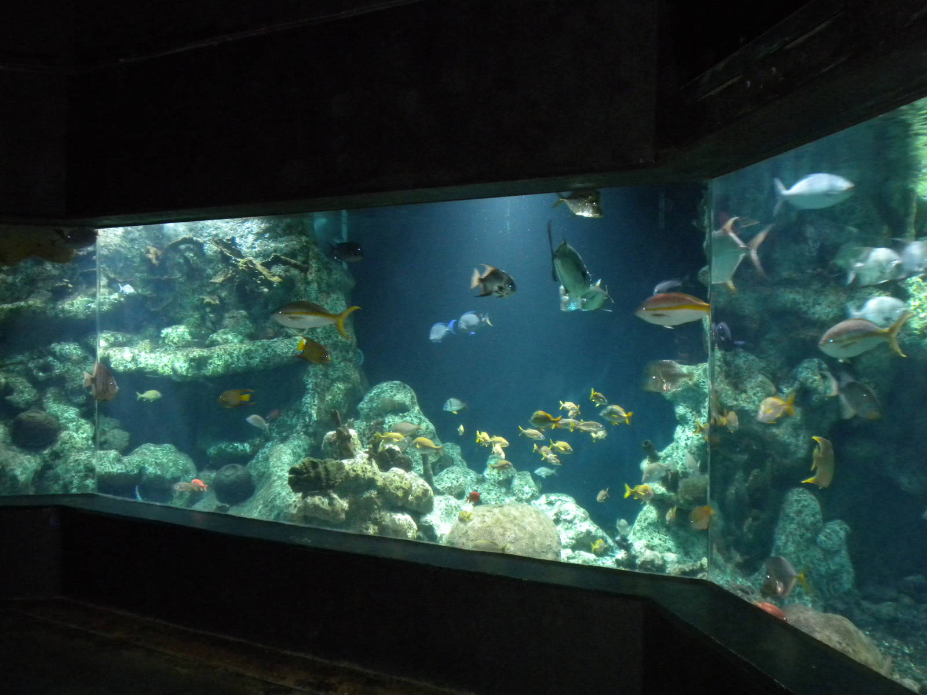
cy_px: 348
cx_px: 464
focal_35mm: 37
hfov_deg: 50.1
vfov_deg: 38.7
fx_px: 991
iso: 400
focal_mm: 6.6
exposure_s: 1/16
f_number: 3.5
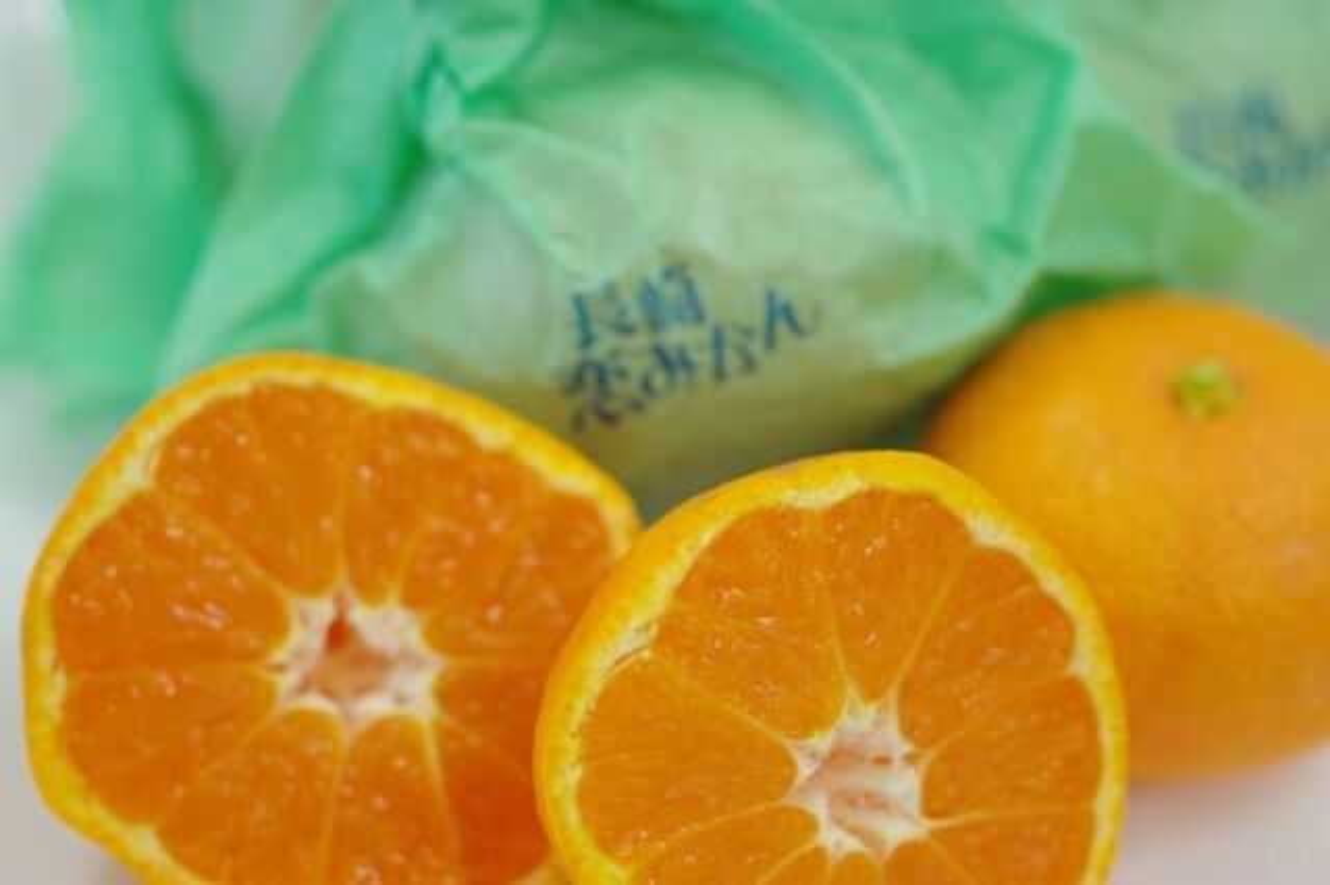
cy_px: 442
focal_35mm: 75
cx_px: 665
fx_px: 2769
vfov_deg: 18.2
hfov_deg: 27.0
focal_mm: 50
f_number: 2.8
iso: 400
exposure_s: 1/50
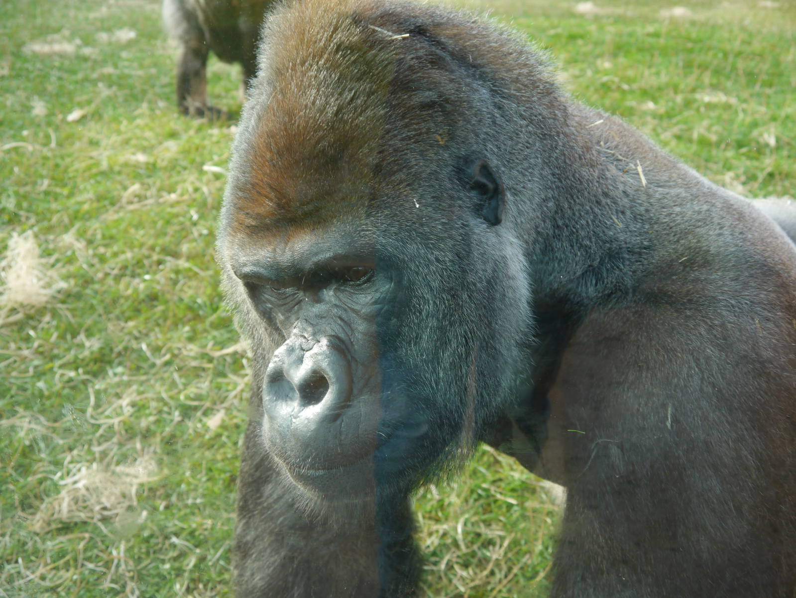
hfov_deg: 46.8
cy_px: 299
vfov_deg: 36.0
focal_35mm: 40
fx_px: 920
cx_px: 398
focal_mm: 20
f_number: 4.2
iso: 160
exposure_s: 1/60
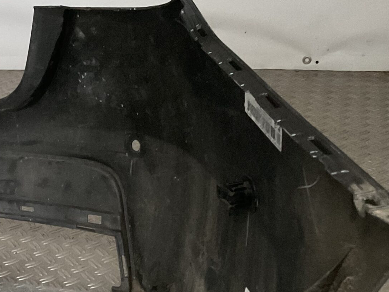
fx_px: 764
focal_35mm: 68
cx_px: 41
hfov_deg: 27.6
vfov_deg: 21.3
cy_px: 248
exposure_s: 1/30
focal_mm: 3
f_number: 1.8
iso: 400
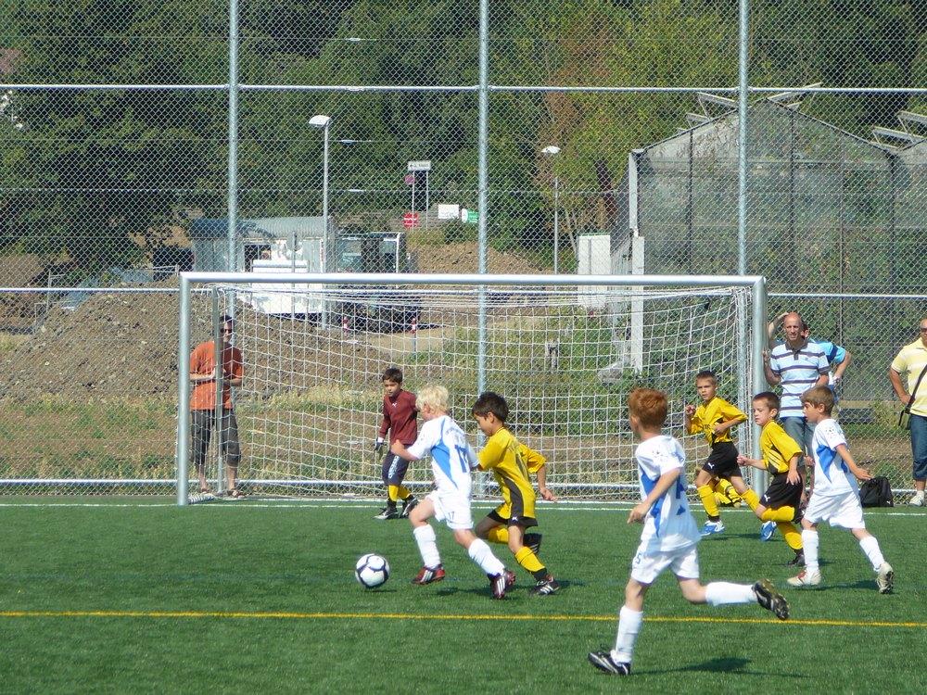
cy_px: 348
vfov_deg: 9.2
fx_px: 4312
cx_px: 464
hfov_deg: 12.3
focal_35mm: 161
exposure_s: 1/640
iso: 80
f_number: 4
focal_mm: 23.9
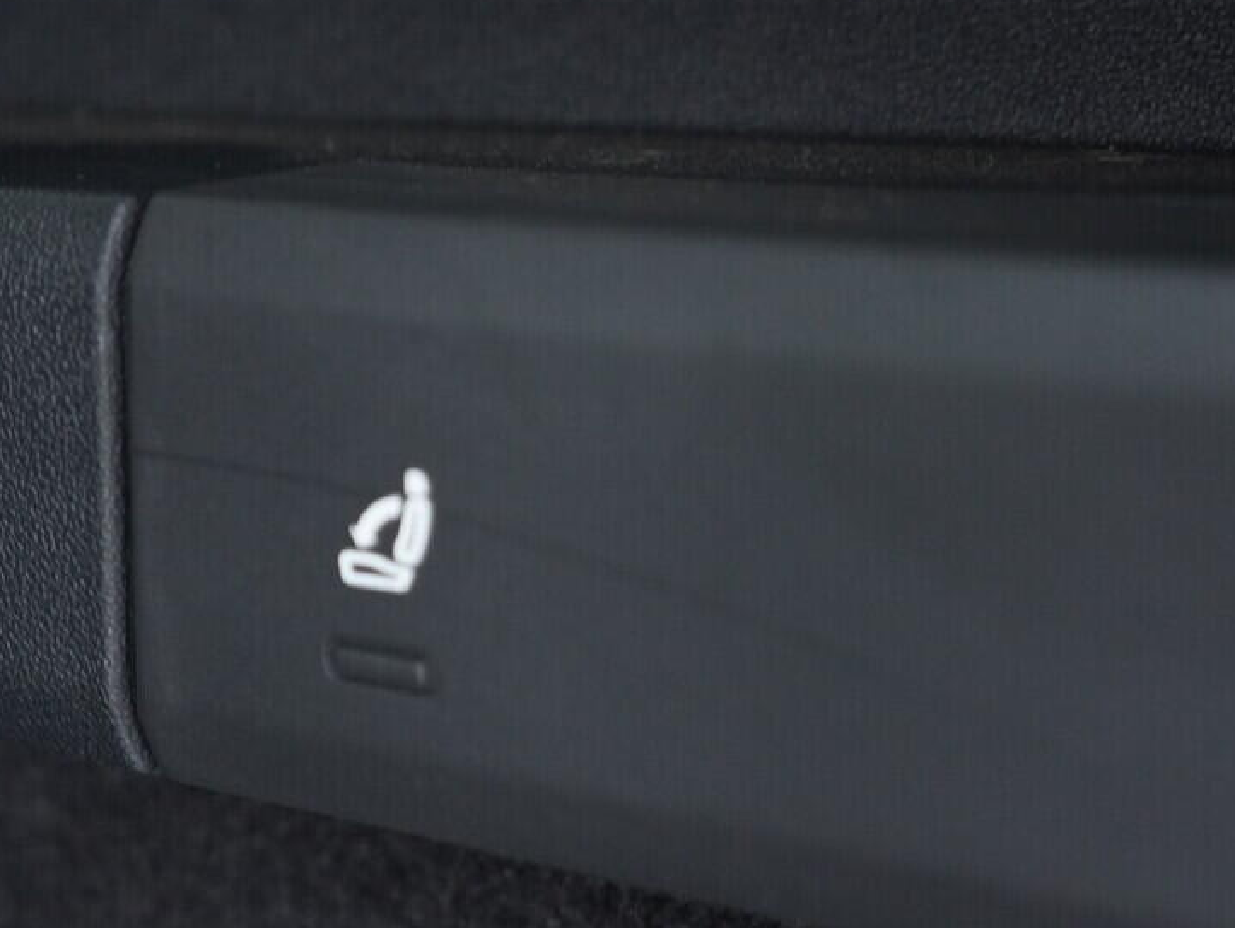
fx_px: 1749
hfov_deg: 38.9
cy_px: 503
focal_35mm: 49
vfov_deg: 29.7
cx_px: 589
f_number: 2.8
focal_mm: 24
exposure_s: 1/40
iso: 2000
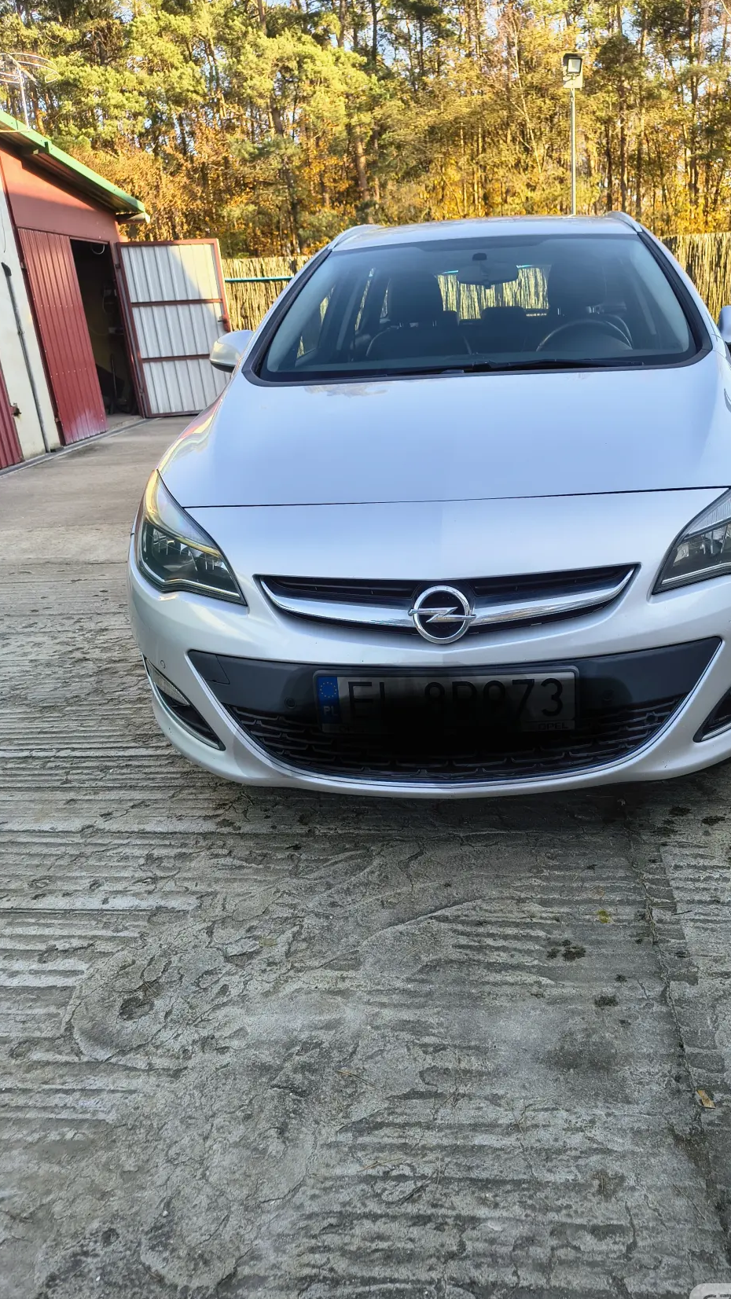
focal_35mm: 27
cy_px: 668
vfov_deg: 69.8
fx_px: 930
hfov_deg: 42.3
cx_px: 494
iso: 100
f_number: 1.8
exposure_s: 1/277
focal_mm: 5.56
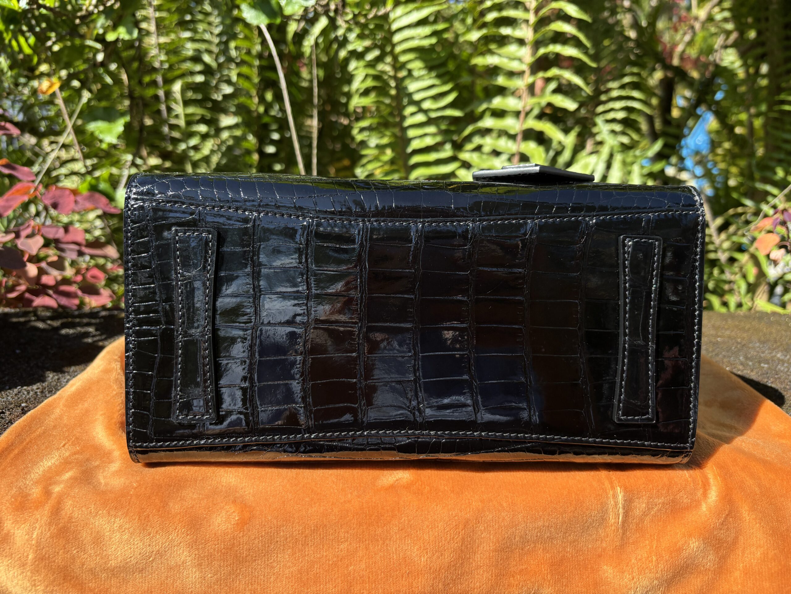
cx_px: 396
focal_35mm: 26
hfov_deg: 67.3
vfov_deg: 53.1
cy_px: 297
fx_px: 594
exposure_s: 1/2105
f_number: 1.6
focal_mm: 5.96
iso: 50
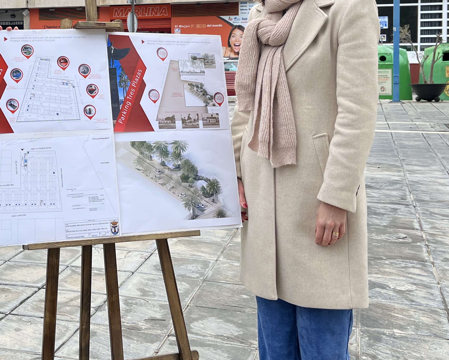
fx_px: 744
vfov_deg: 26.7
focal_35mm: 56
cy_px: 83
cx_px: 73
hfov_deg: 32.4
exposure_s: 1/566
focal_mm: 5.1
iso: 50
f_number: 1.6
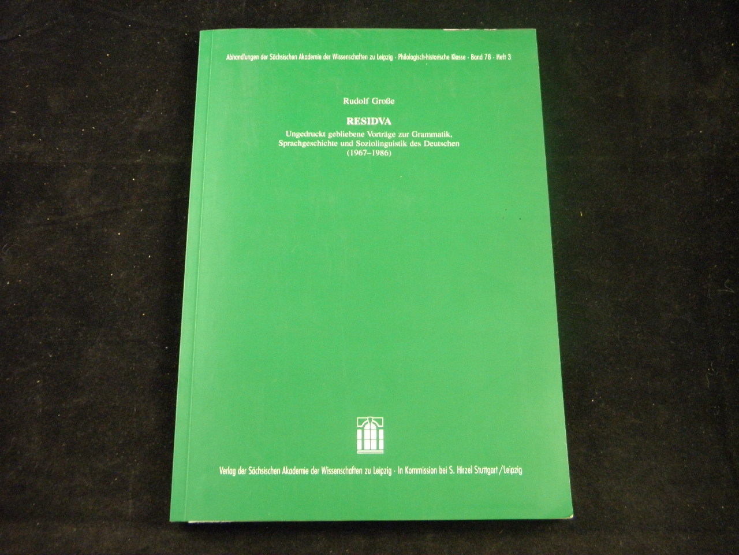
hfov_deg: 47.9
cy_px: 278
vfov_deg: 36.8
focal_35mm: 39
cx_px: 370
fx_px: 833
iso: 400
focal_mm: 7.1
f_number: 3.8
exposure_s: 1/20
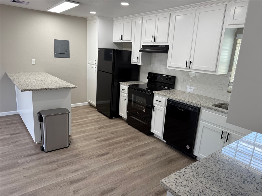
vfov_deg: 56.8
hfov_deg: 71.6
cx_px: 131
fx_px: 182
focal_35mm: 24
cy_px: 98
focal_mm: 6.76
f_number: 1.78
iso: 80
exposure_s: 1/120
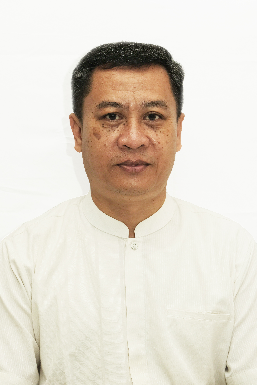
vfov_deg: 37.5
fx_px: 567
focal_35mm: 53
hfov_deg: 25.5
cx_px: 128
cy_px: 192
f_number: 2.8
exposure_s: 1/125
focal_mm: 35.3
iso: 400
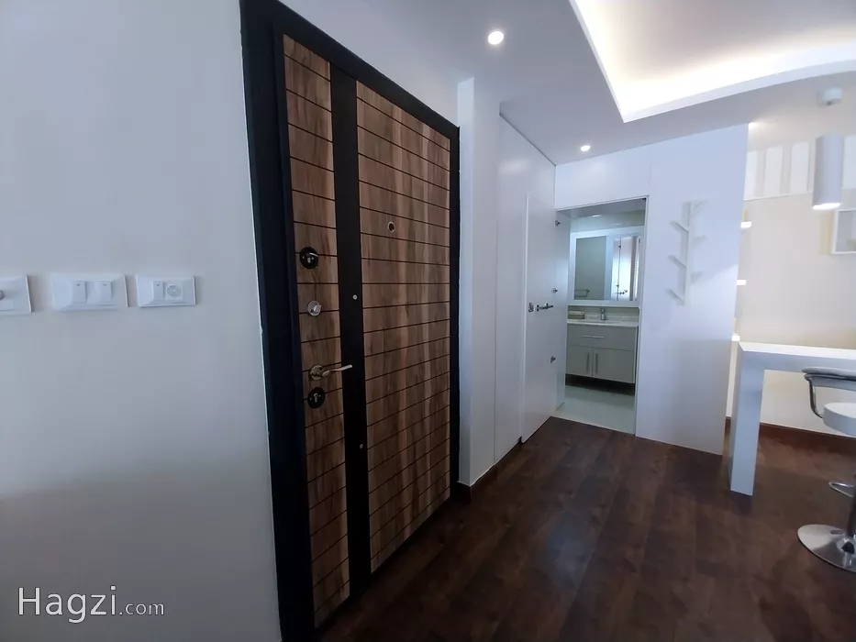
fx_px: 322
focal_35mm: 13
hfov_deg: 106.2
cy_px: 321
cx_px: 428
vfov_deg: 89.9
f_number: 2.2
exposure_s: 1/50
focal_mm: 1.3
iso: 100
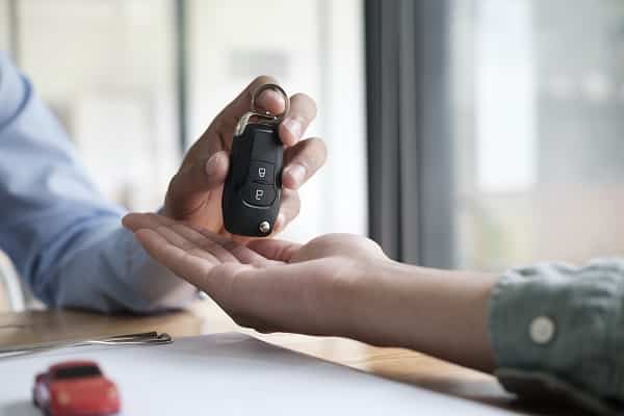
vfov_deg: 25.5
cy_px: 208
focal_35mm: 53
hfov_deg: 37.5
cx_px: 312
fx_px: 919
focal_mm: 35
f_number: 2.8
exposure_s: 1/100
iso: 320
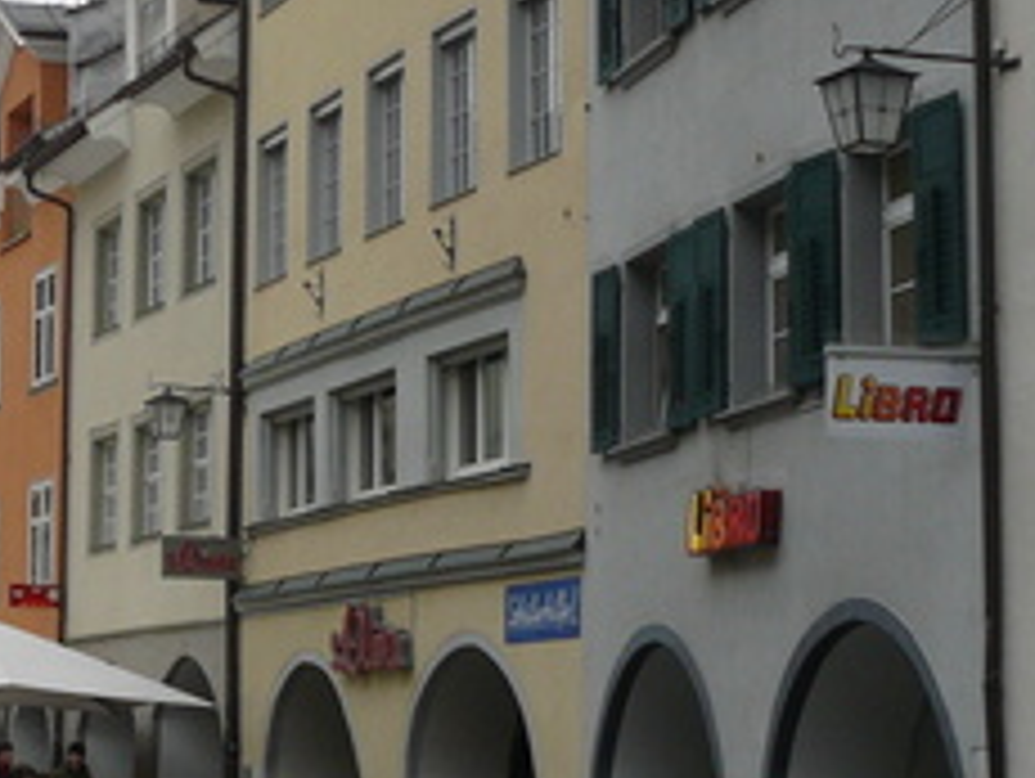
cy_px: 454
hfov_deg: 18.5
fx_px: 2993
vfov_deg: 14.8
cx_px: -225
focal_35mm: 100
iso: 100
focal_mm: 6
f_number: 4
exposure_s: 1/200
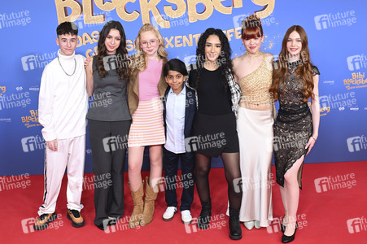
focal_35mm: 40
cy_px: 122
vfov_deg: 33.4
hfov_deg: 48.5
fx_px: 407
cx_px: 184
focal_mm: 40
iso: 800
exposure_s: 1/200
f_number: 5
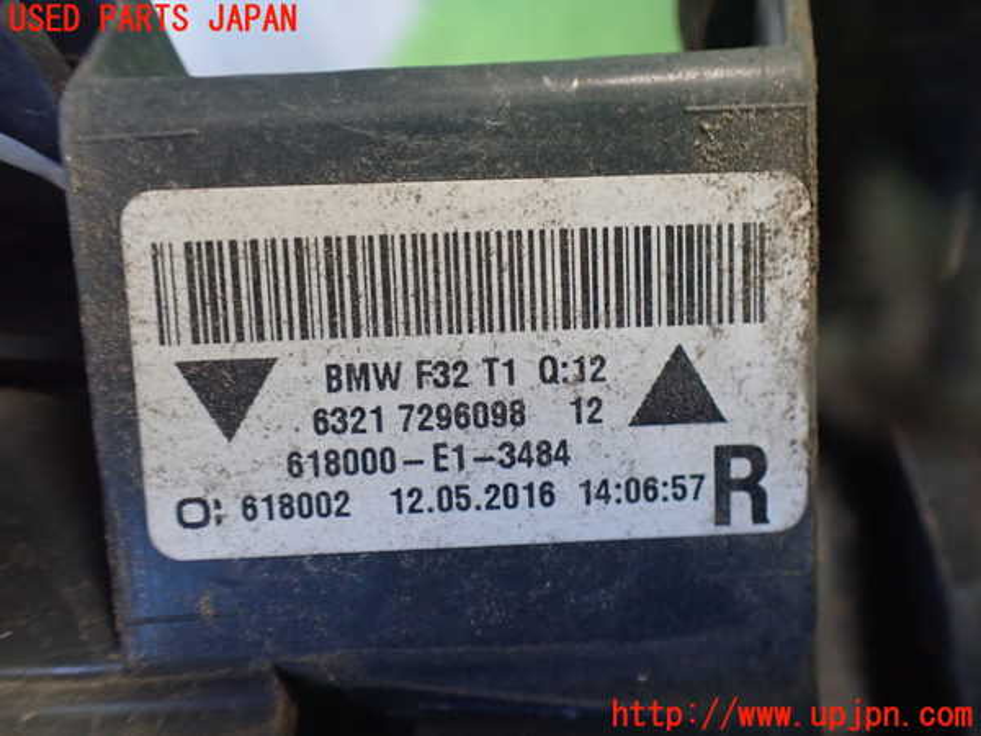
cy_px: 368
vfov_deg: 46.8
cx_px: 490
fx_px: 850
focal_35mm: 30
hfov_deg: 60.0
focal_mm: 5.4
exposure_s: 1/80
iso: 800
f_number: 2.3
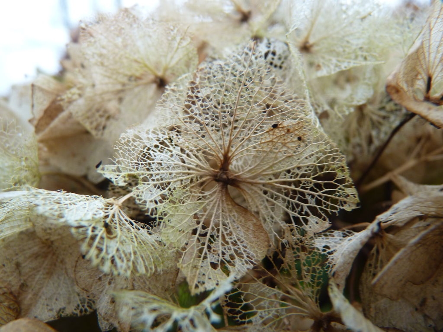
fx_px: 346
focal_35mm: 27
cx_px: 222
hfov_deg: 65.3
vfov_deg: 51.4
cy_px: 166
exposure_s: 1/30
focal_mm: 4.8
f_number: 2.8
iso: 160
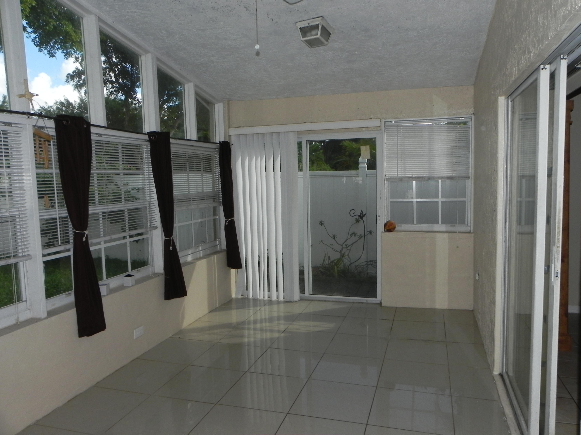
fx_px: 436
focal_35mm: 26
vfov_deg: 53.1
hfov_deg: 67.3
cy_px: 218
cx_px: 290
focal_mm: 4.6
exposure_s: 1/343
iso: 224
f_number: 6.3
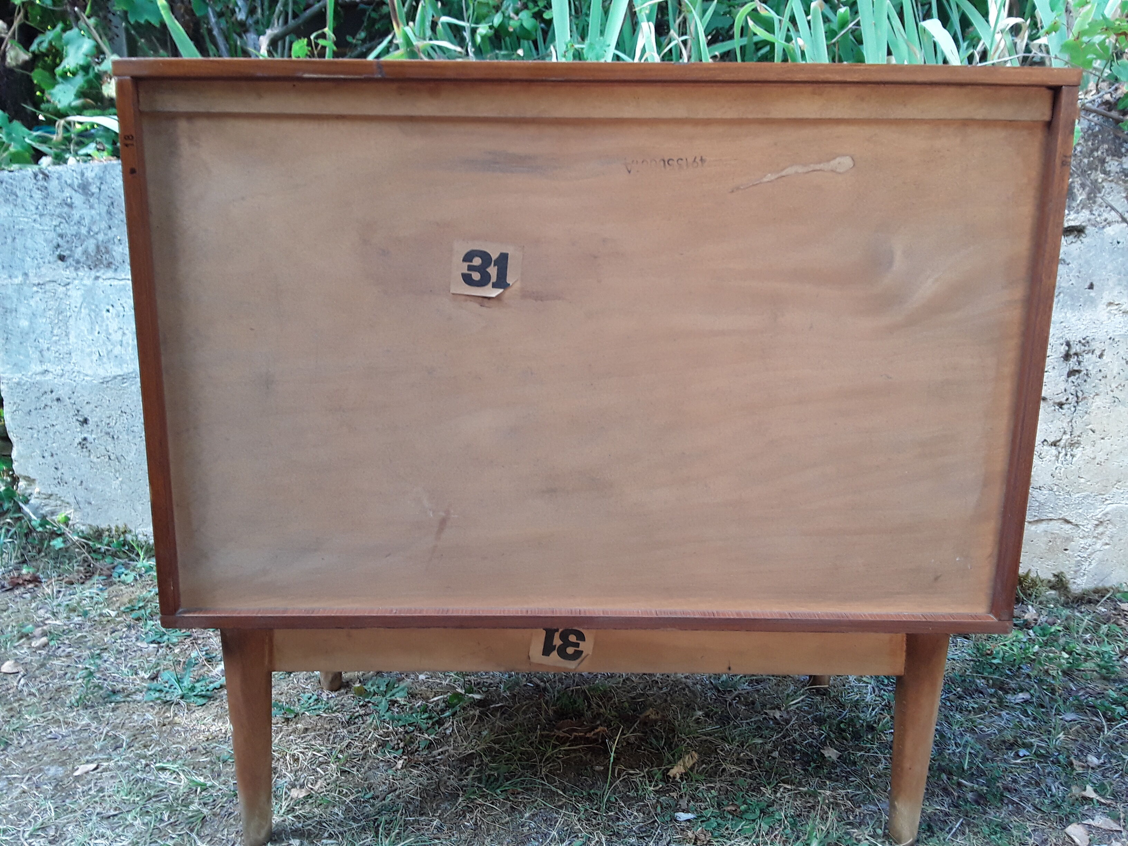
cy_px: 423
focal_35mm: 27
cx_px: 564
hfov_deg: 65.3
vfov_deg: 51.4
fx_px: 880
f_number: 1.9
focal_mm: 2.91
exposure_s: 1/50
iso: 50
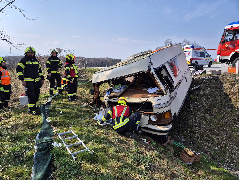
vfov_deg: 58.9
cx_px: 120
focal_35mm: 23
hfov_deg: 73.9
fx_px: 159
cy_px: 90
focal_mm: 5.4
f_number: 1.8
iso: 25
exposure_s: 1/1548
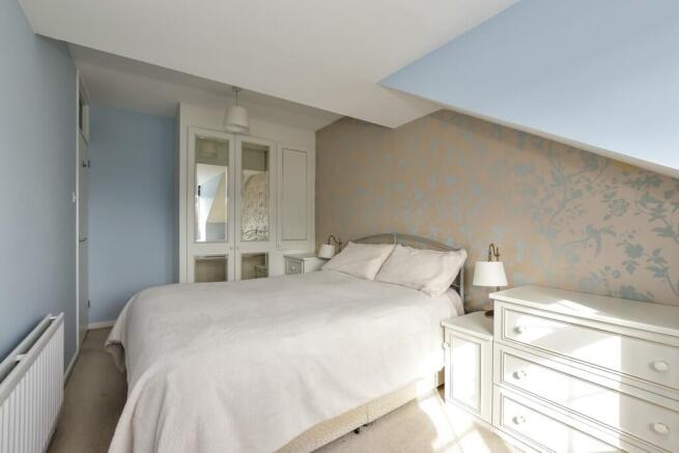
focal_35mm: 15
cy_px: 226
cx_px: 340
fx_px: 283
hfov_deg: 100.4
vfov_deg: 77.4
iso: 640
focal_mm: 10
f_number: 8
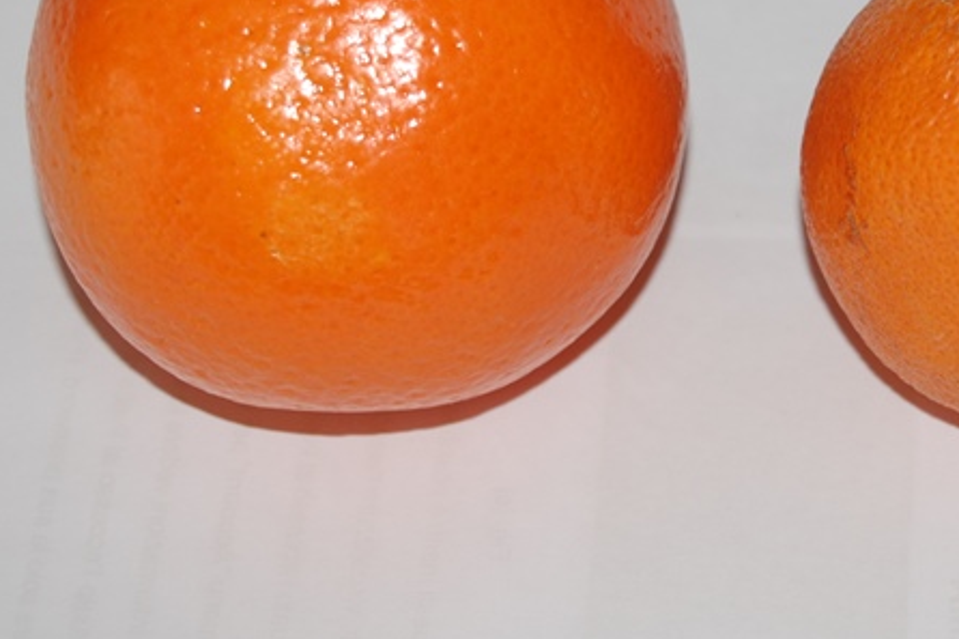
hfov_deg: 13.8
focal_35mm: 148
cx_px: 701
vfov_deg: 9.2
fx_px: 3938
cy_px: 118
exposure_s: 1/60
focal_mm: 55
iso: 400
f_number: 5.6
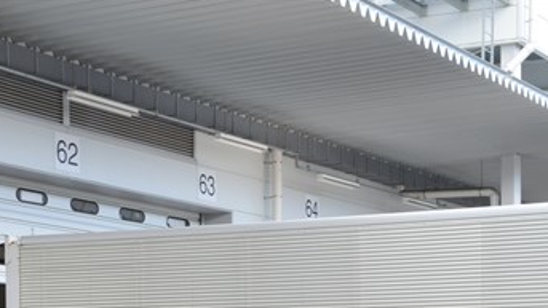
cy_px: 378
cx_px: 436
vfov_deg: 11.7
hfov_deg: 20.9
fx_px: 1468
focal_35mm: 101
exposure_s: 1/30
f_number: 13
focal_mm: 46
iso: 200
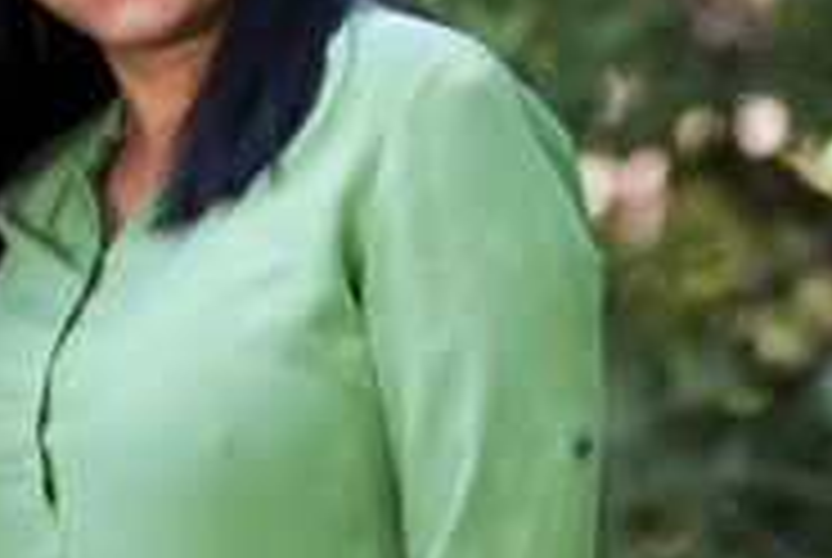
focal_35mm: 455
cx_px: -13
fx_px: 10537
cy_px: 54
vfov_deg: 3.0
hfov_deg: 4.5
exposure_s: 1/125
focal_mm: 125
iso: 400
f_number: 2.8
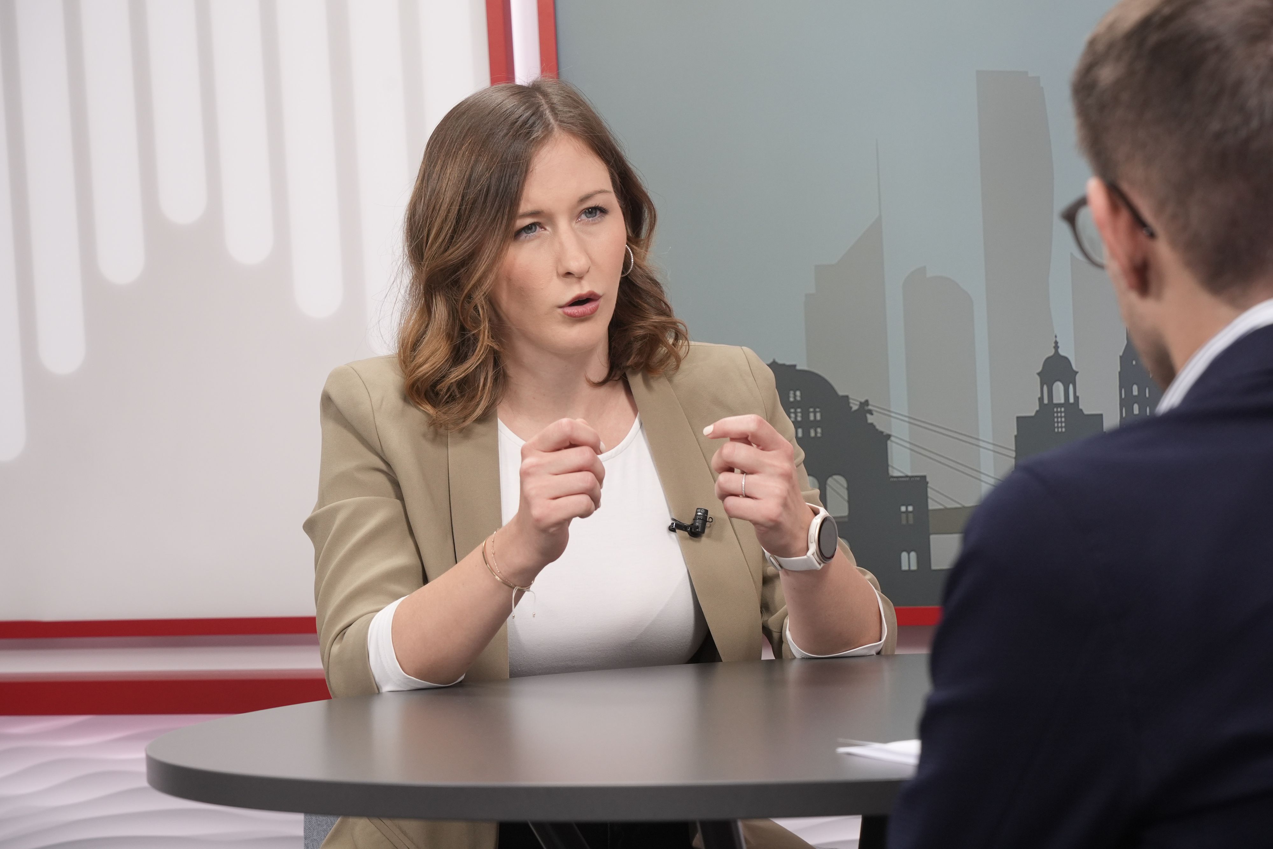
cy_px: 424
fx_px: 3890
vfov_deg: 12.5
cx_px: 636
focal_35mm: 110
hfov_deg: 18.6
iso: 1600
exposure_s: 1/160
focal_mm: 110
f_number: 8
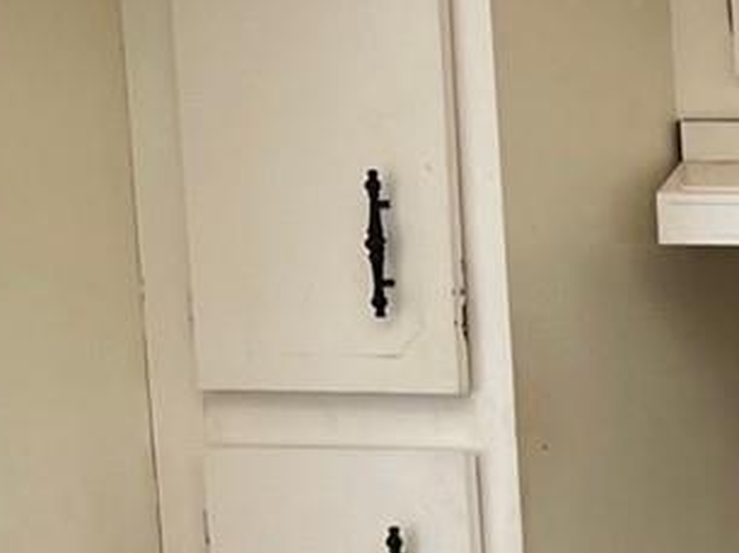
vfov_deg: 10.8
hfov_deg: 12.4
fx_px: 2901
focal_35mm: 136
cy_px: 592
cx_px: 1594
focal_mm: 5.7
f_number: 1.5
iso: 80
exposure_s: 1/60
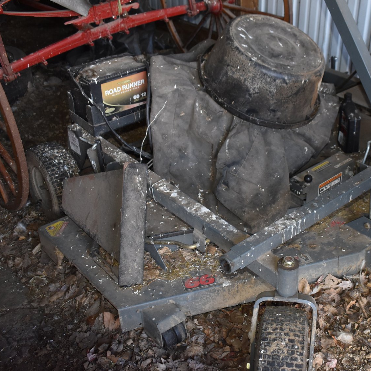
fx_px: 558
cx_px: 249
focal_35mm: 46
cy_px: 185
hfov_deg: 36.4
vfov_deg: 36.8
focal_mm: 24
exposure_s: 1/125
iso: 900
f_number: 3.8
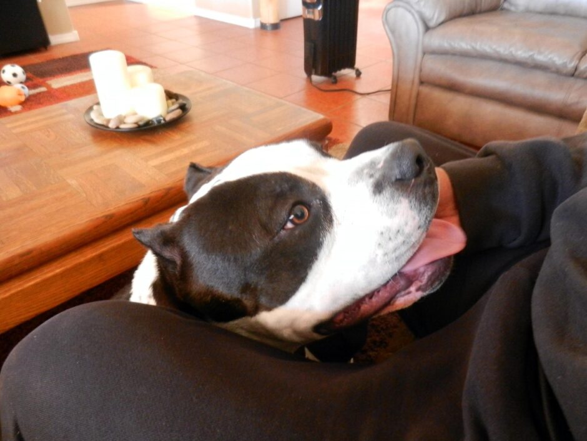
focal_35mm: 25
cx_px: 294
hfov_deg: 69.4
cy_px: 220
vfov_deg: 54.9
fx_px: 424
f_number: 3.5
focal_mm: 4.5
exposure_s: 1/5
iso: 800
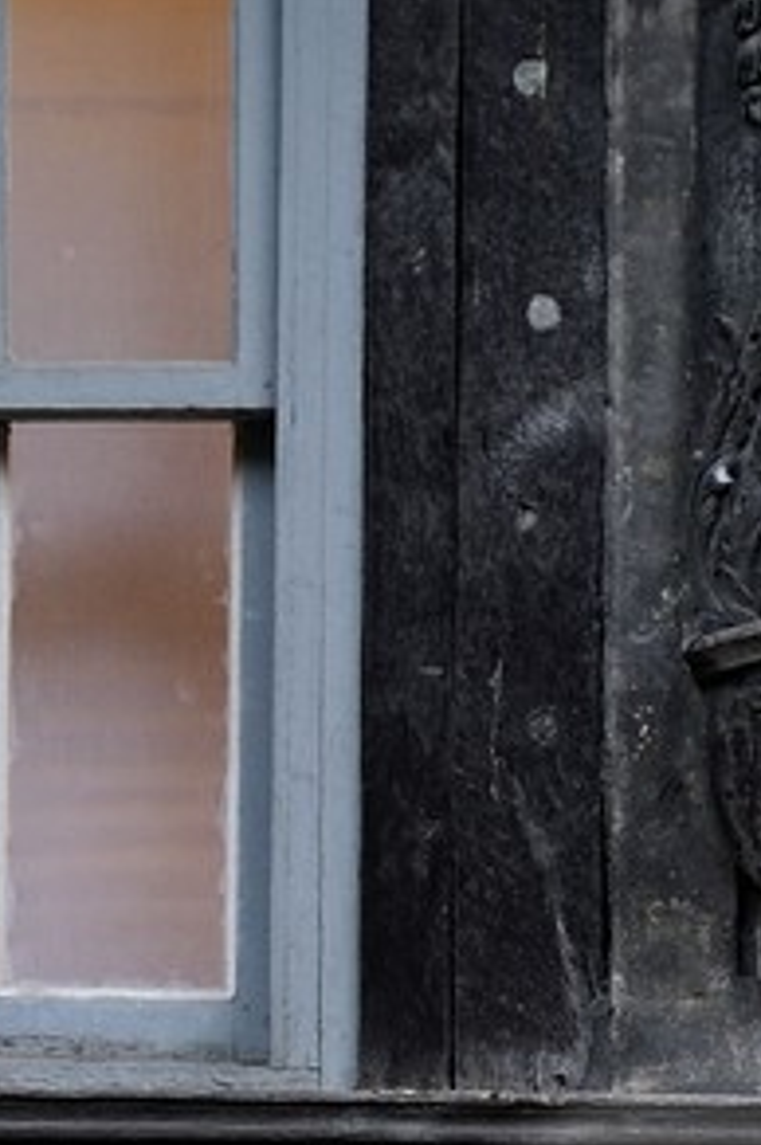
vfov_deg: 6.1
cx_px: 1157
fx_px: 10456
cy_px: 2180
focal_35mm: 329
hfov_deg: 4.1
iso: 400
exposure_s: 1/60
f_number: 4.5
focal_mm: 60
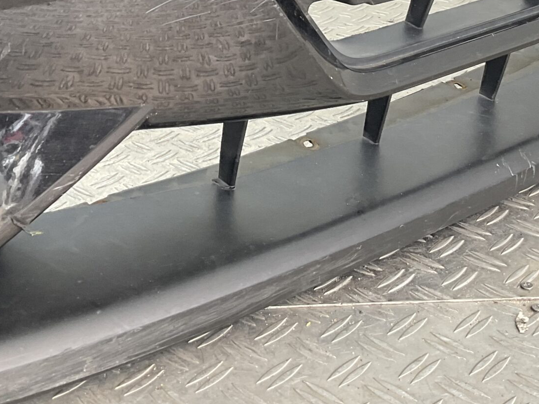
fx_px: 1059
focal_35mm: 68
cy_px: -53
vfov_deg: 20.5
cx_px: 232
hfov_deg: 28.5
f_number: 1.8
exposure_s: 1/100
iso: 40
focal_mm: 3
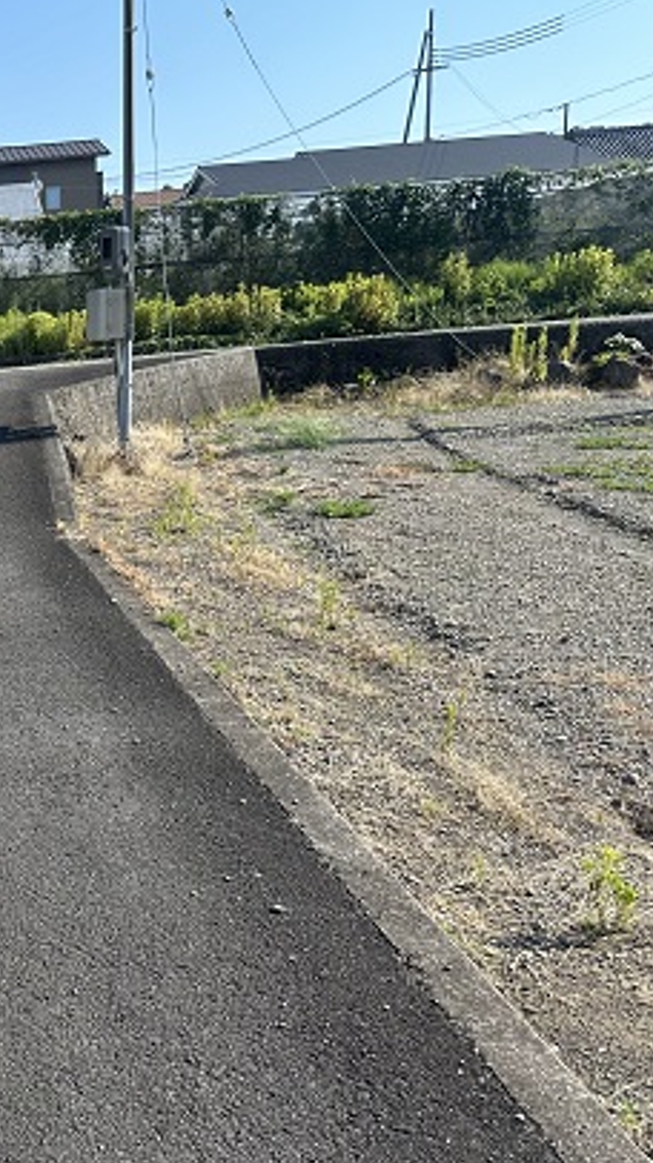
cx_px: -179
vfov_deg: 51.6
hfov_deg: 26.2
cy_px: 636
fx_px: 1202
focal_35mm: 39
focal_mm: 6.86
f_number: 1.78
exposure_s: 1/3058
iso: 80
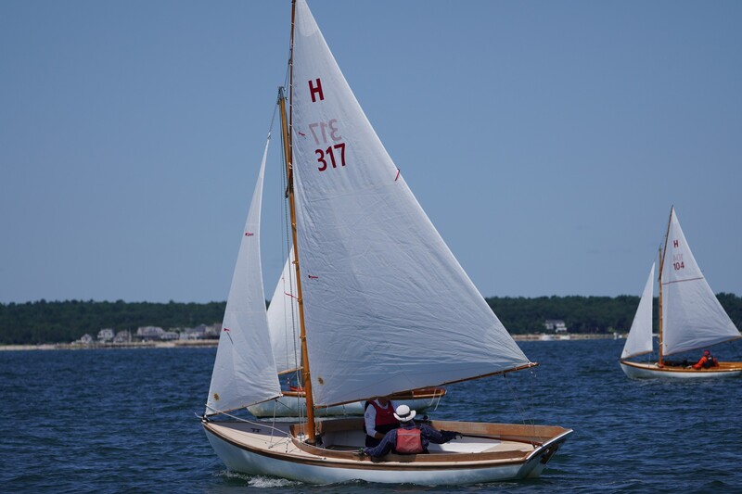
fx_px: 4636
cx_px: 371
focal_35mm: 225
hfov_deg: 9.2
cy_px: 247
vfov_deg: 6.1
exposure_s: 1/2000
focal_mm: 150
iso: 125
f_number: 5
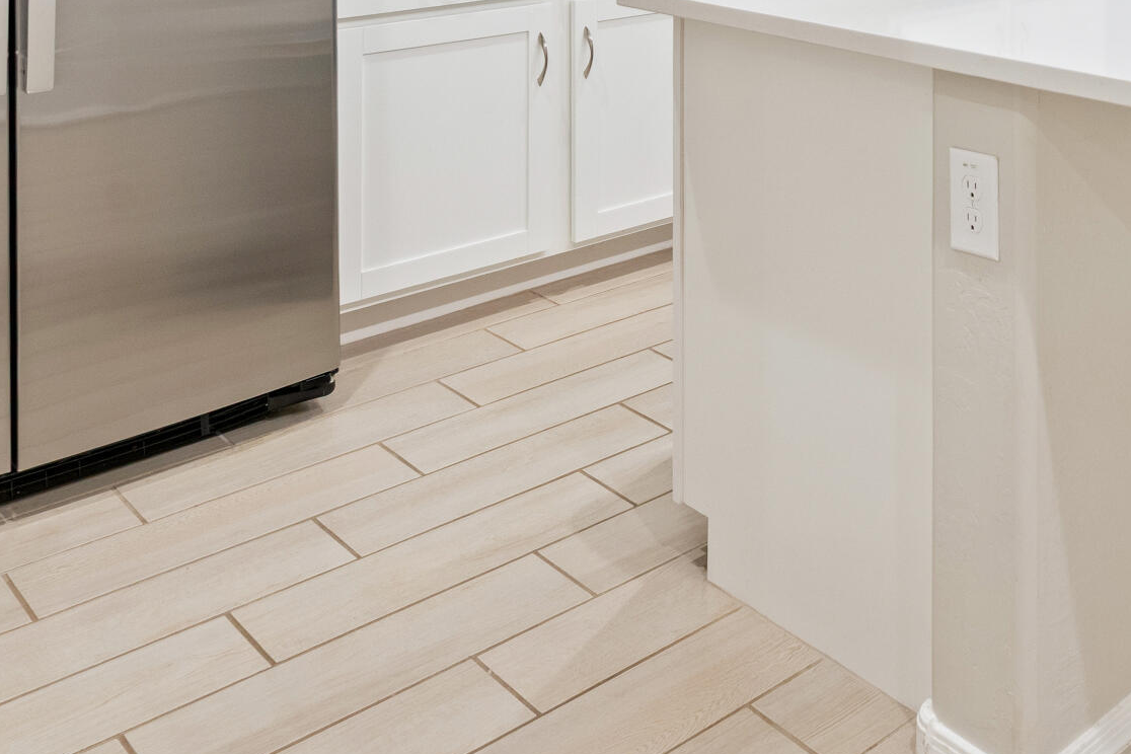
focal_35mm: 43
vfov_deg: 26.9
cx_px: 1113
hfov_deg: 40.3
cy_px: -197
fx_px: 1351
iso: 1250
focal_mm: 16
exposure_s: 1/5
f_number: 8
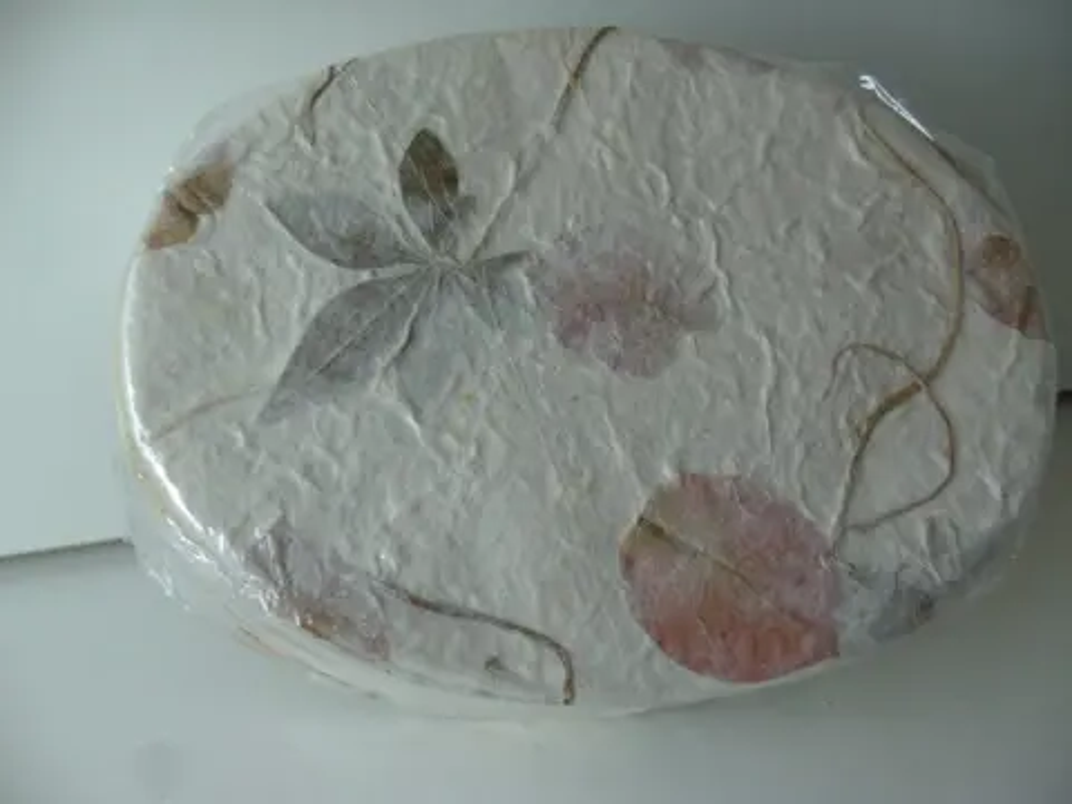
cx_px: 536
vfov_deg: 15.9
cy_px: 402
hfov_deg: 21.1
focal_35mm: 93
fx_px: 2880
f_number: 4
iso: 64
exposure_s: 1/43
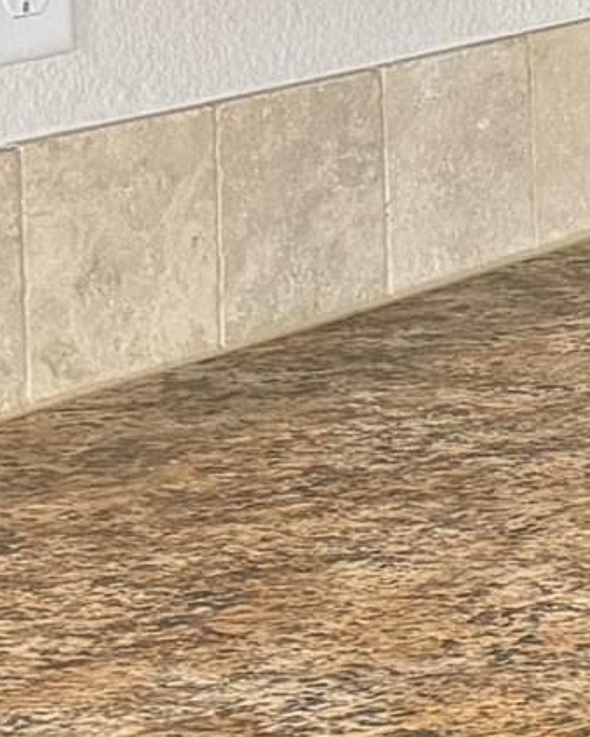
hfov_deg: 7.4
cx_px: 2054
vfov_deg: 11.1
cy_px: -162
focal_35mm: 170
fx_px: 3707
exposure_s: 1/60
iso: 250
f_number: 1.78
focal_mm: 6.76
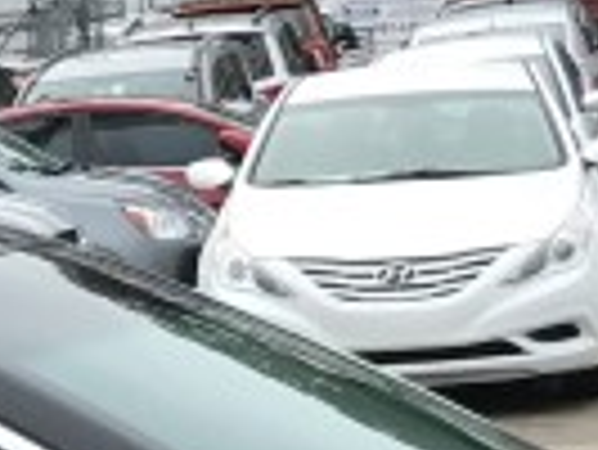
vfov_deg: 6.7
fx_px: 3718
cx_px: -252
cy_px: 940
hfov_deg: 9.0
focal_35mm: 215
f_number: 1.8
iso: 20
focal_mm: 3.99
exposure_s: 1/1546
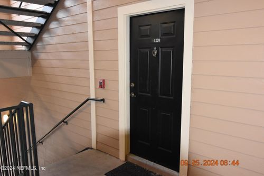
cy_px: 88
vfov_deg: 43.6
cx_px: 132
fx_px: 220
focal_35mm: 30
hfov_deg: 61.9
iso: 2800
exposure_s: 1/60
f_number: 2.8
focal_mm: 20
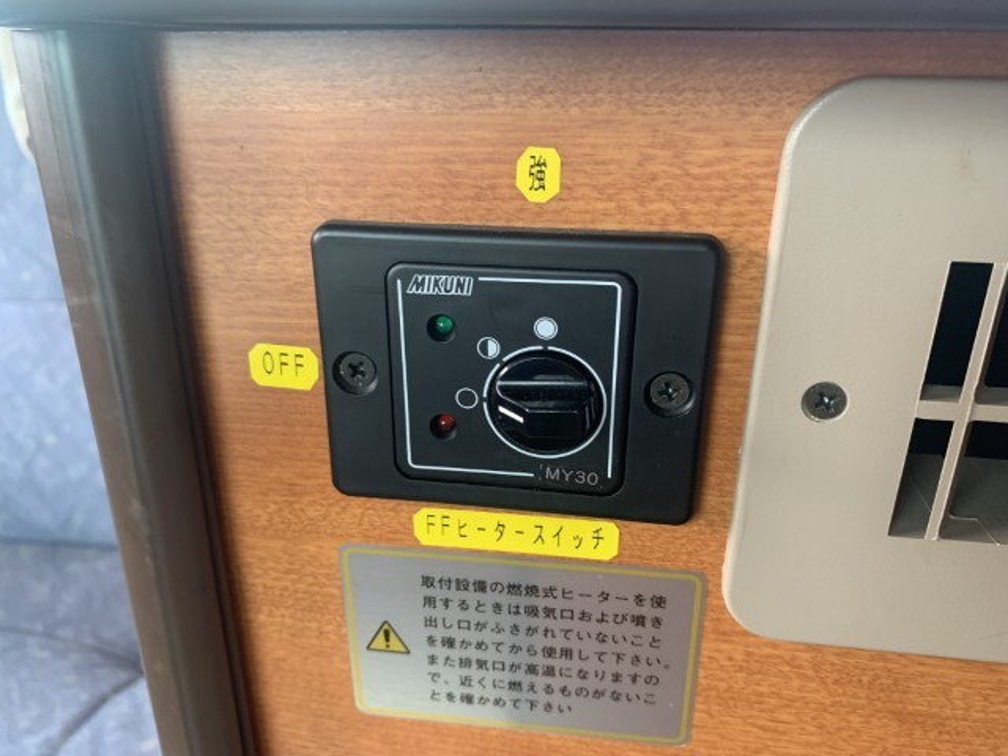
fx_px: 757
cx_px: 504
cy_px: 378
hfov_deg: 67.3
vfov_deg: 53.1
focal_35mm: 26
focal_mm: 4.25
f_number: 1.8
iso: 160
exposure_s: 1/60
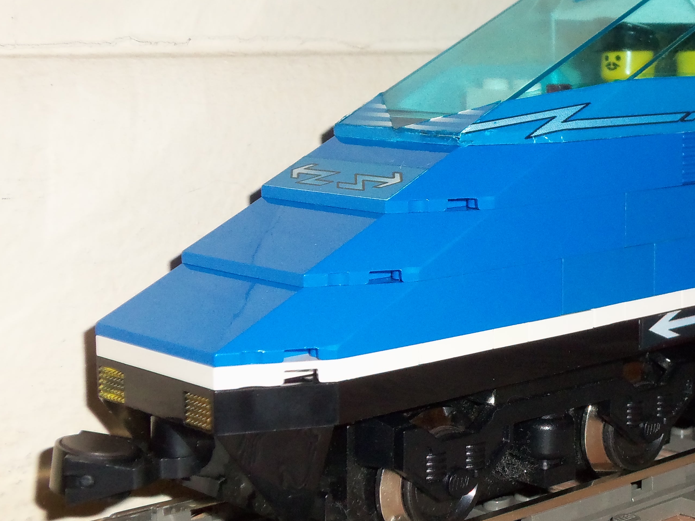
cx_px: 538
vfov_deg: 18.4
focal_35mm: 80
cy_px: 150
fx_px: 1606
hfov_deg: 24.1
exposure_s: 1/60
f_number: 3.8
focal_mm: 8.7
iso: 200
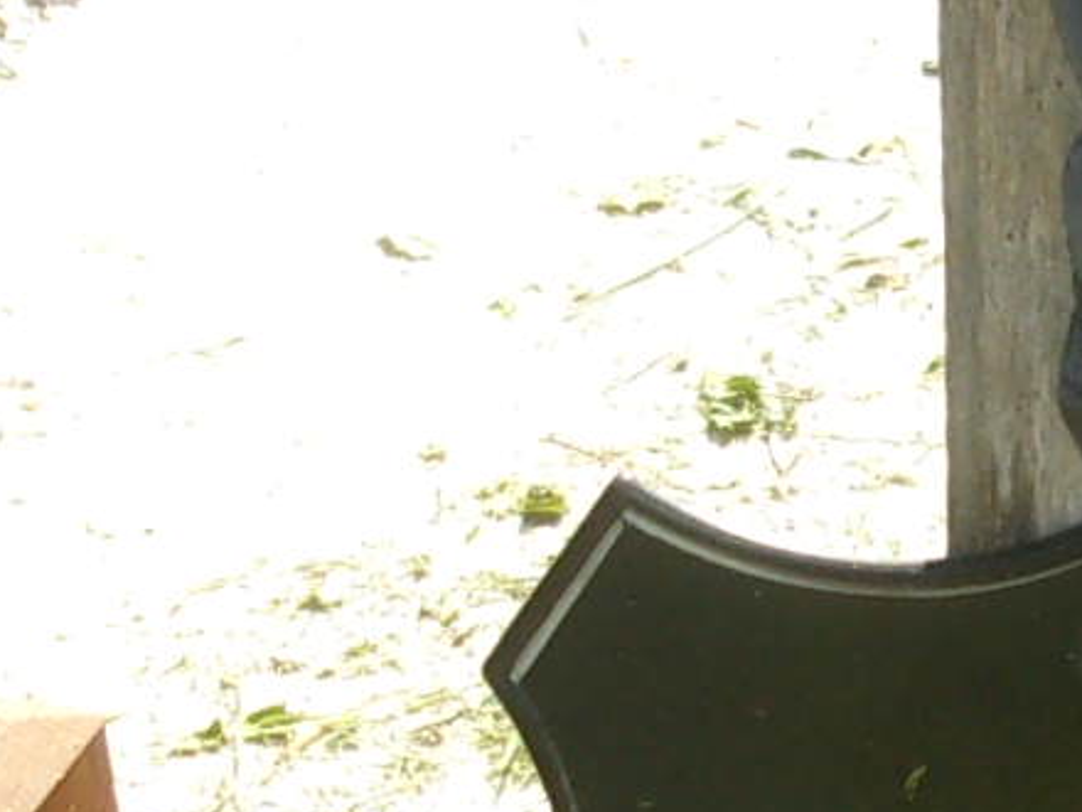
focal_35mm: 165
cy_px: 677
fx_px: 5157
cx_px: 1286
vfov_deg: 9.0
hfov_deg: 11.7
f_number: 3.9
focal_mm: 5.1
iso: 80
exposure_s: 1/220
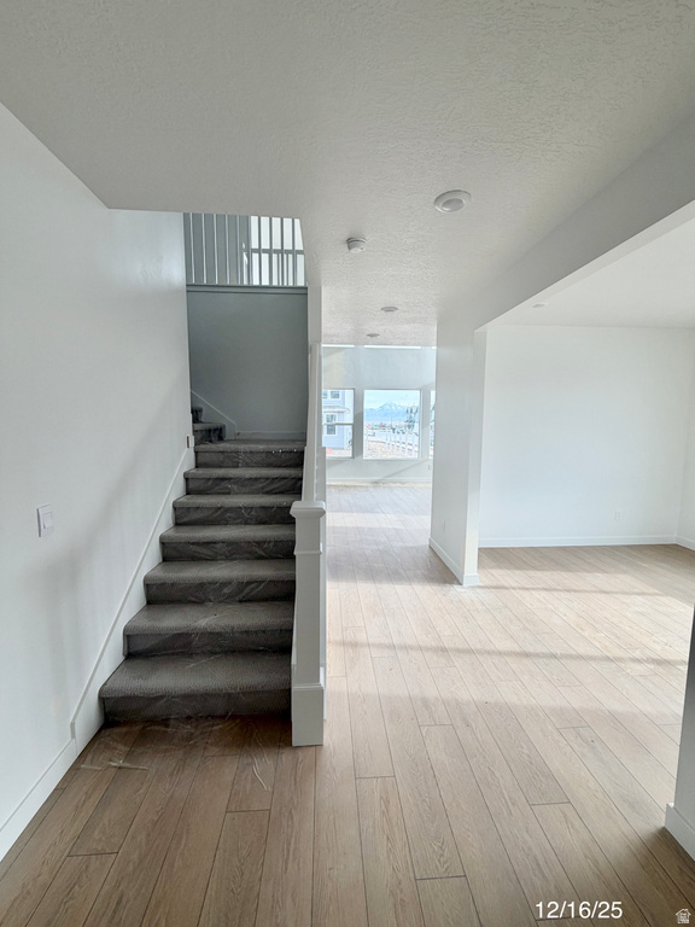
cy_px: 464
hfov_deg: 85.7
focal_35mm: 14
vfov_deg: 102.1
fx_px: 375
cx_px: 348
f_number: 2.2
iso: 40
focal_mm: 2.22
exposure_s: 1/123
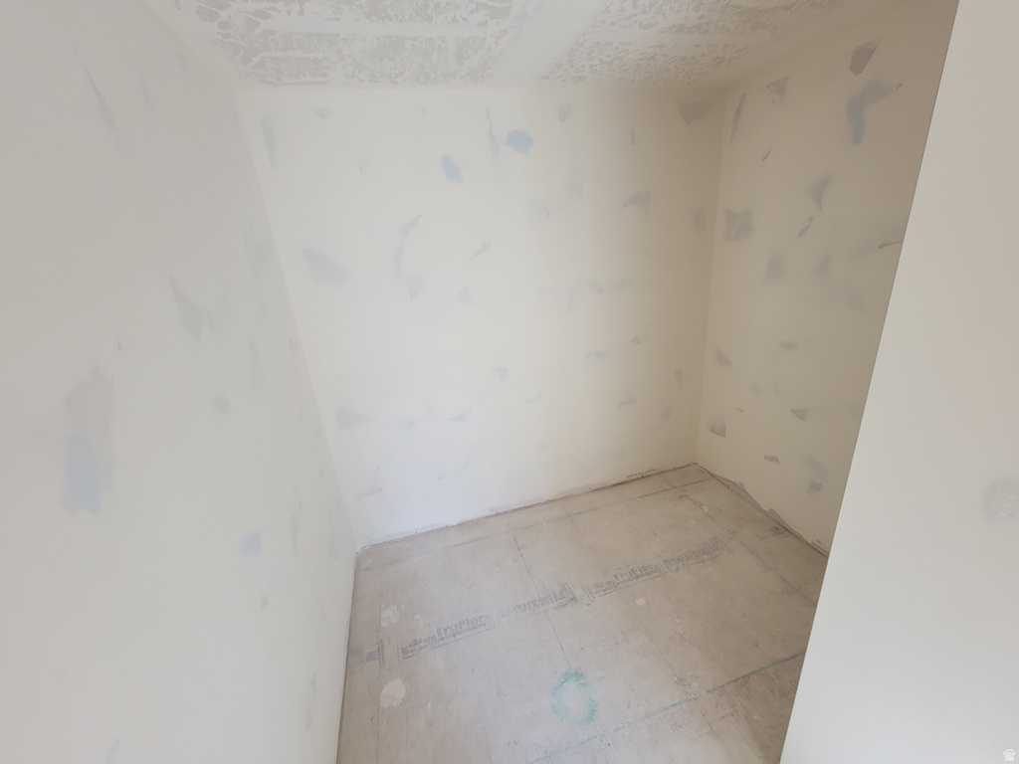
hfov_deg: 106.2
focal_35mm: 13
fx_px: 383
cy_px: 382
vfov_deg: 89.9
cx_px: 510
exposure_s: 1/60
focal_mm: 2.2
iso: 100
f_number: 2.2
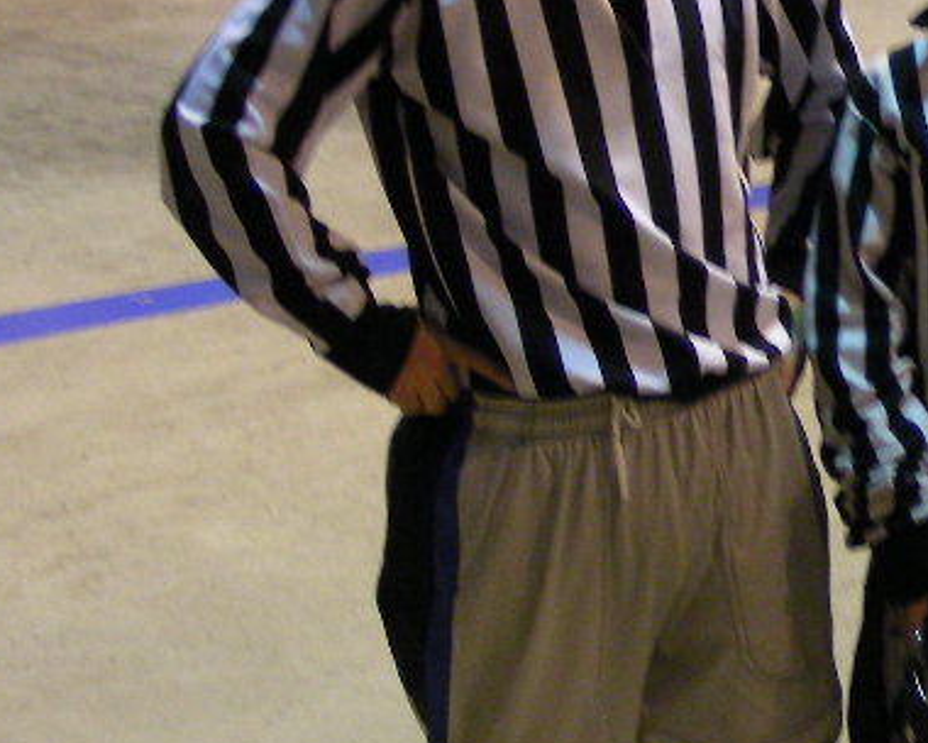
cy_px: 406
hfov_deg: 18.6
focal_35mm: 100
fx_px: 2747
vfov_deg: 15.4
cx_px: 945
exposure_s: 1/26.5
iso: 200
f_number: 3.5
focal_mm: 6.3
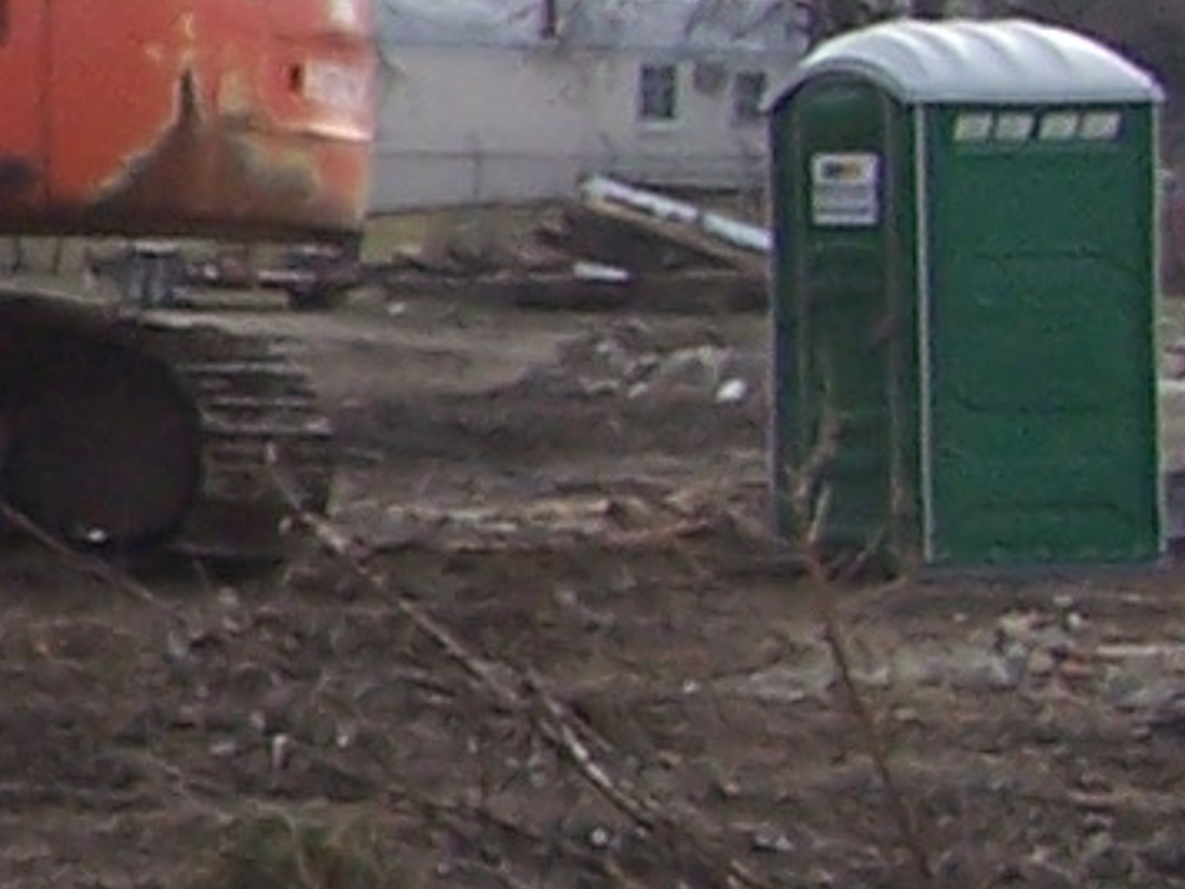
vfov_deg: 6.1
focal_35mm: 245
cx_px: -2543
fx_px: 8390
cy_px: 129
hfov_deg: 7.1
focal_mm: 6.3
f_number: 4
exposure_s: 1/350
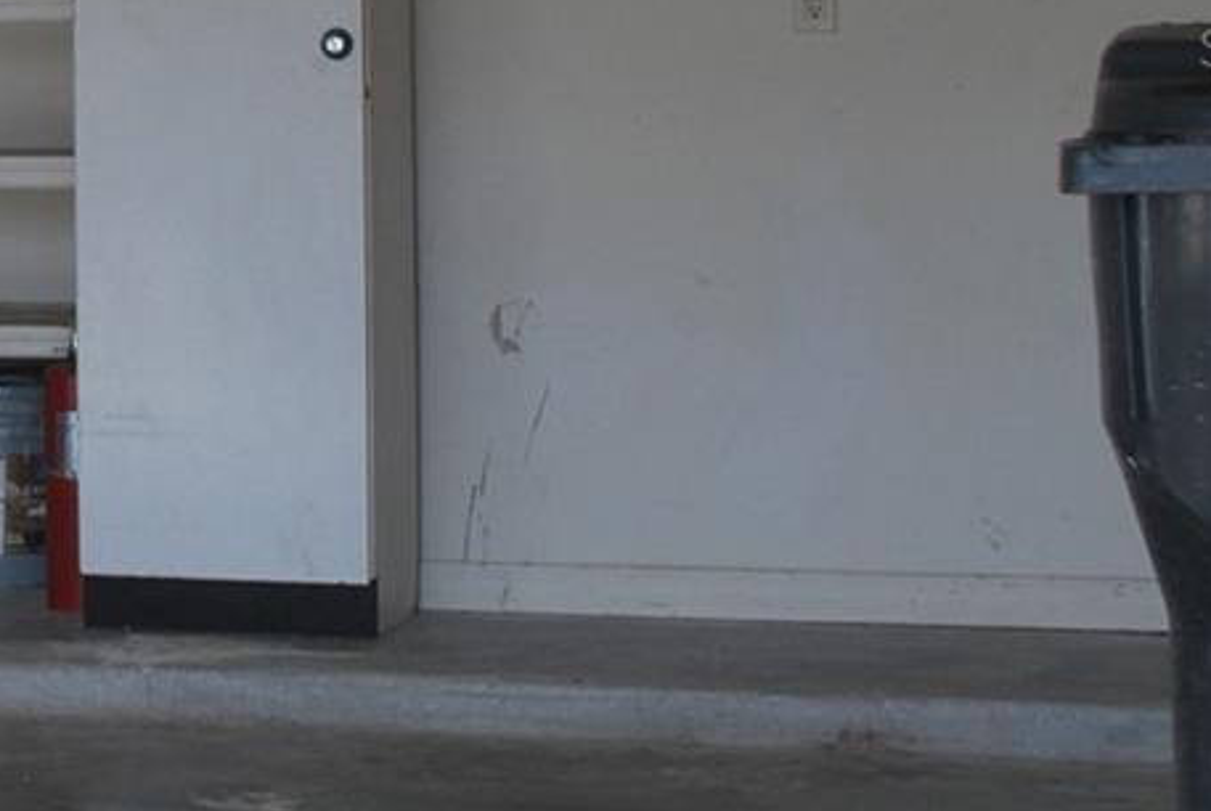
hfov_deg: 14.9
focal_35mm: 126
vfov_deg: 10.8
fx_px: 4244
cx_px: -684
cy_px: 48
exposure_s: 1/100
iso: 200
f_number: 5
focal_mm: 24
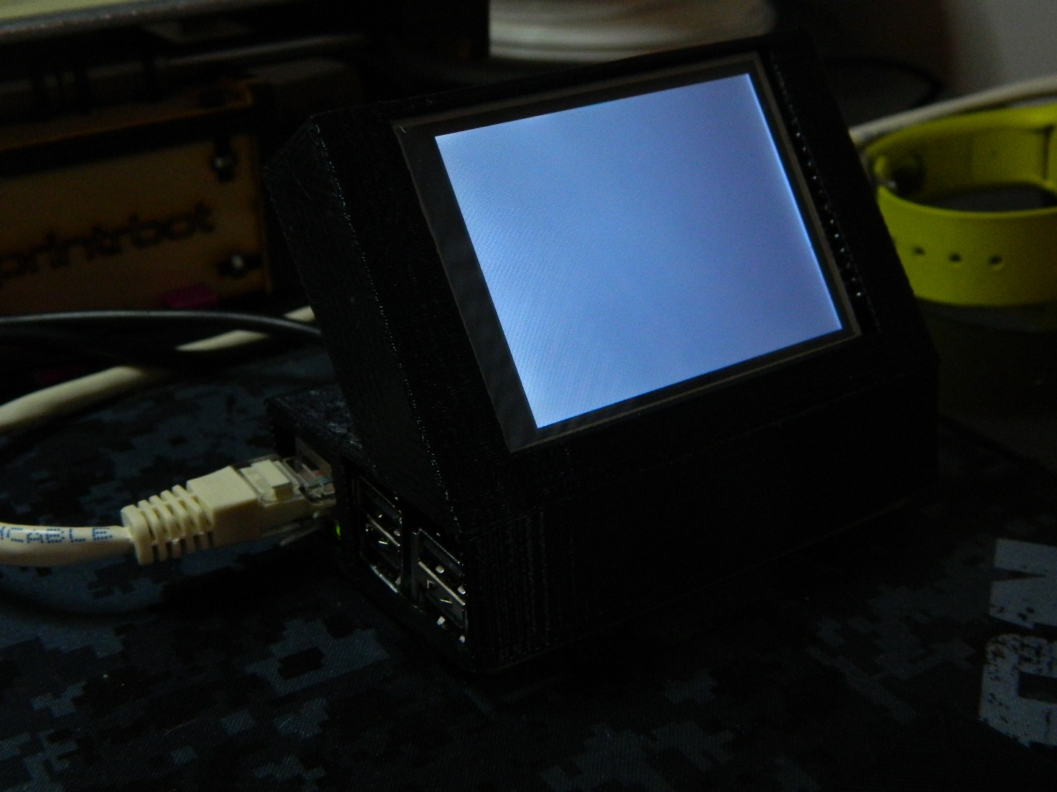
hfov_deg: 40.4
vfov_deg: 30.9
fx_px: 1435
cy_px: 396
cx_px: 528
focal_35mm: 47
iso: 400
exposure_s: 1/100
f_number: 3.6
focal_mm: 8.4
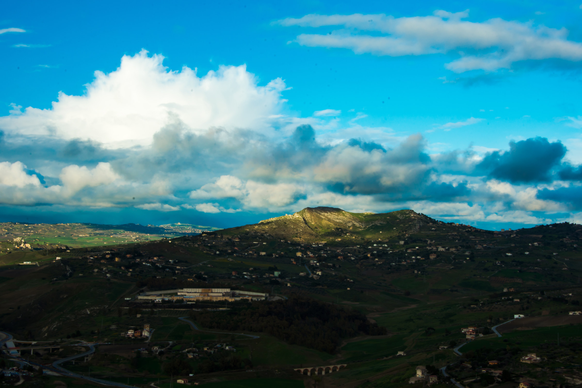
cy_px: 194
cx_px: 291
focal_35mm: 52
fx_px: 849
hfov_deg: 37.9
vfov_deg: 25.8
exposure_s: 1/10
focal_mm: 35
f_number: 29
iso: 125
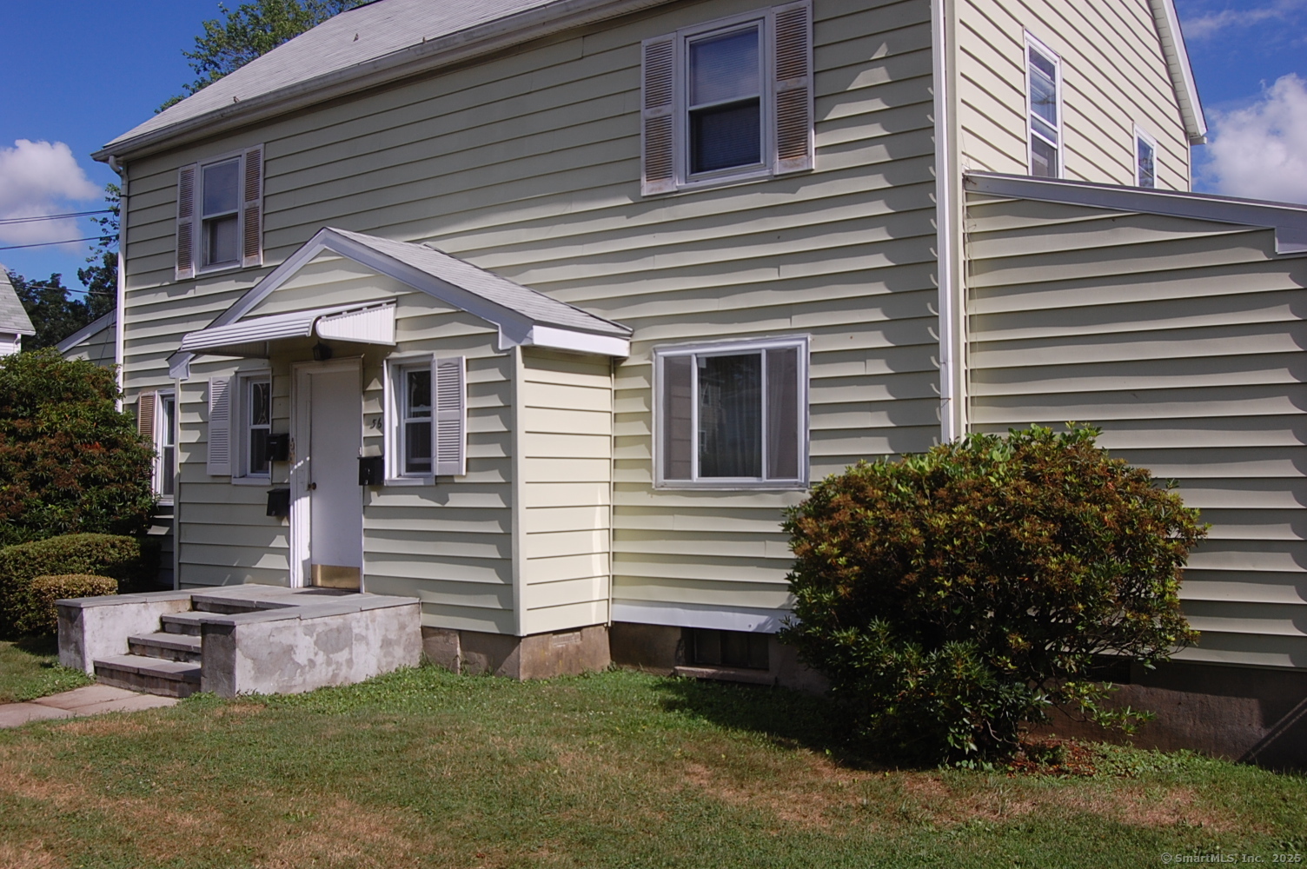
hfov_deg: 57.3
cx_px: 654
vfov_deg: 39.9
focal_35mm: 33
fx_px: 1197
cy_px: 434
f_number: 8
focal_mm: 22
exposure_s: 1/640
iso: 200
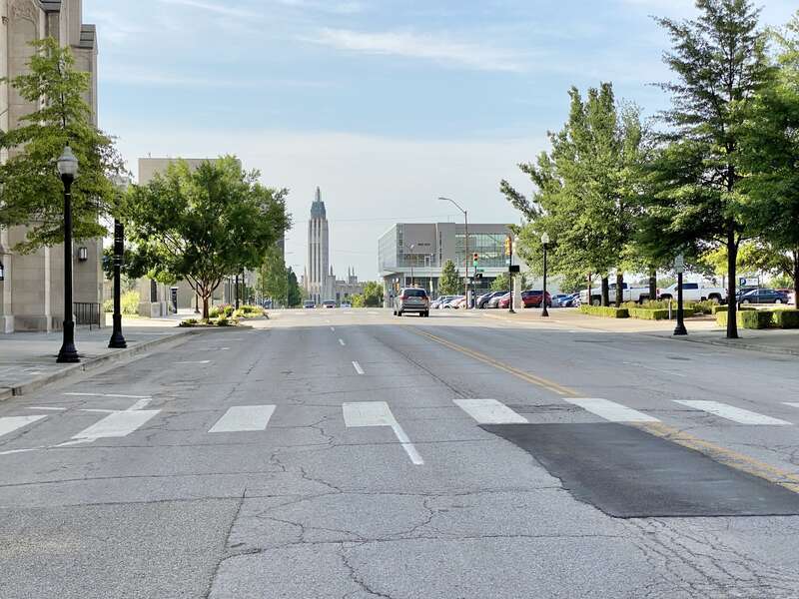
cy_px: 300
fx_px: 1200
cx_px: 400
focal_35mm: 52
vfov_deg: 28.0
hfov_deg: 36.8
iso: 20
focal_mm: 6
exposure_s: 1/1170
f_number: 2
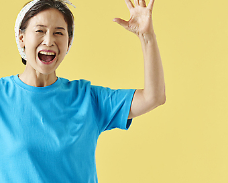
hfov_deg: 9.3
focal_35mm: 207
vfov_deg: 7.5
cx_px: 41
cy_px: 79
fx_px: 1397
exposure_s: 1/125
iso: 160
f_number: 8
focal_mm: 125
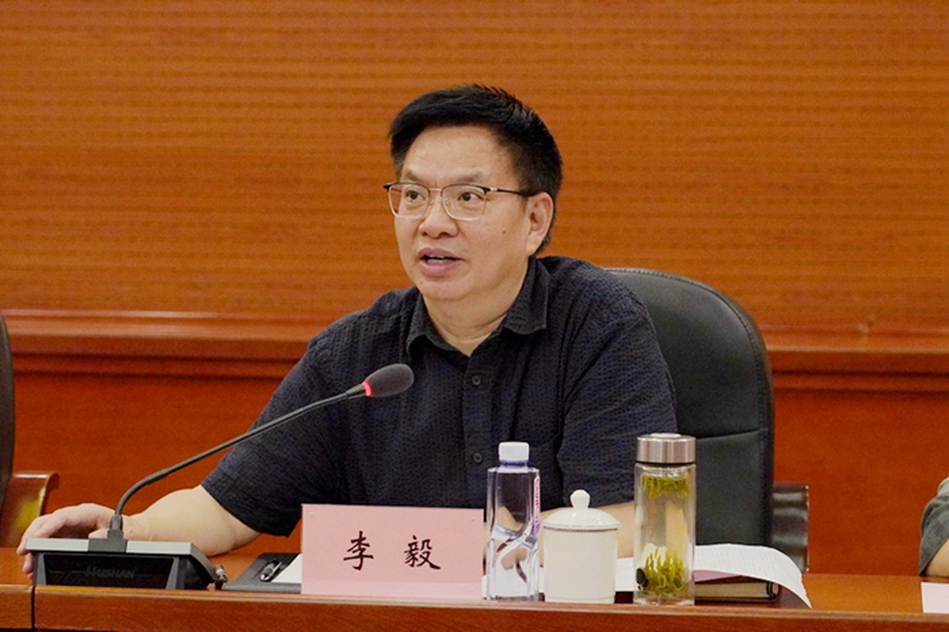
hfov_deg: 26.0
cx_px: 474
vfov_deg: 17.5
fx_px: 2055
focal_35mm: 78
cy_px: 316
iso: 4000
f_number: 4.5
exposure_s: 1/200
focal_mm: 78
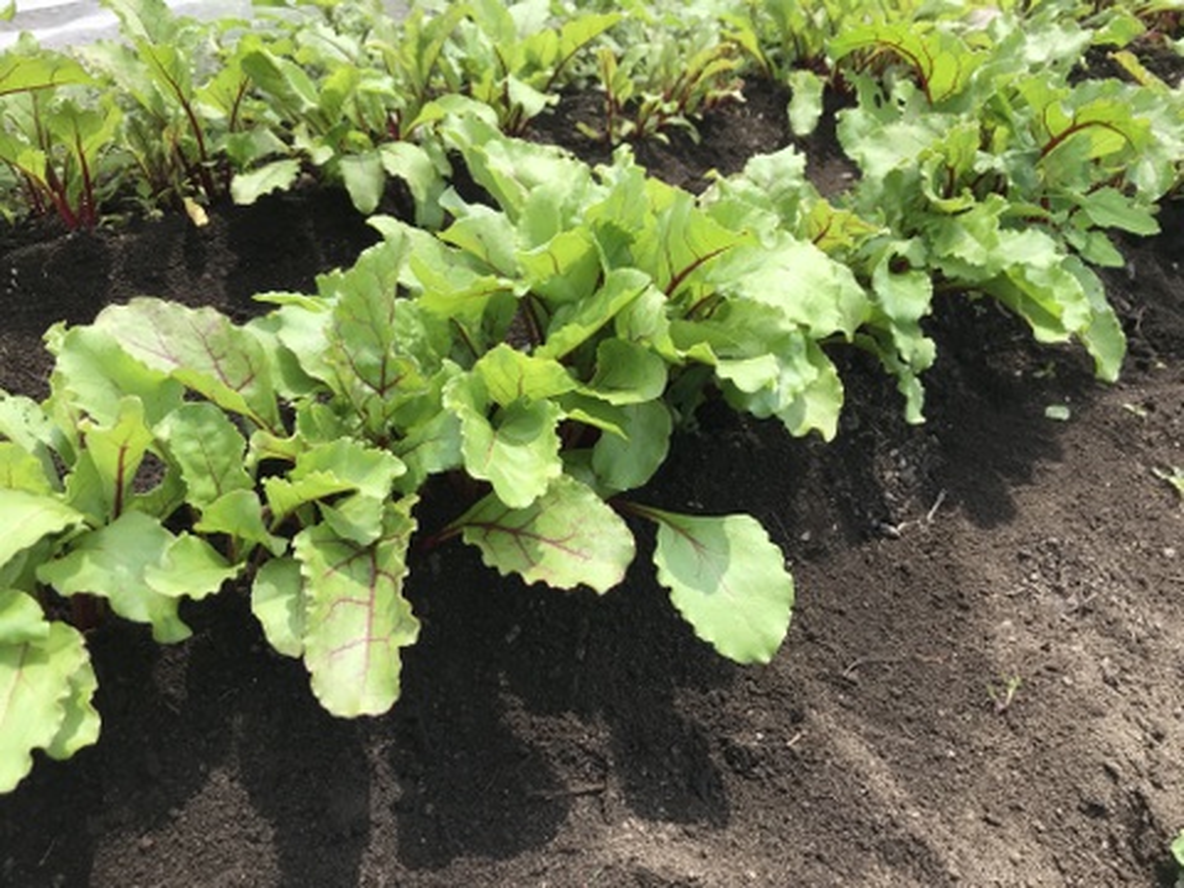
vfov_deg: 49.7
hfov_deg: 63.4
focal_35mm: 28
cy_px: 444
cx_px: 592
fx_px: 958
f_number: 1.8
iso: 20
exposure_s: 1/1088
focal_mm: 3.99
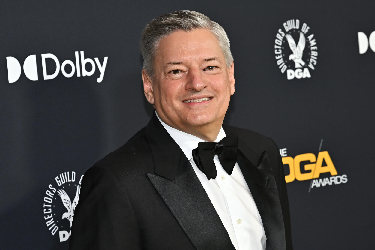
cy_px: 125
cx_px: 188
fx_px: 1510
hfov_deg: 14.2
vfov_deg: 9.5
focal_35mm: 145
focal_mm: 97
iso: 800
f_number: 5.6
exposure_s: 1/200
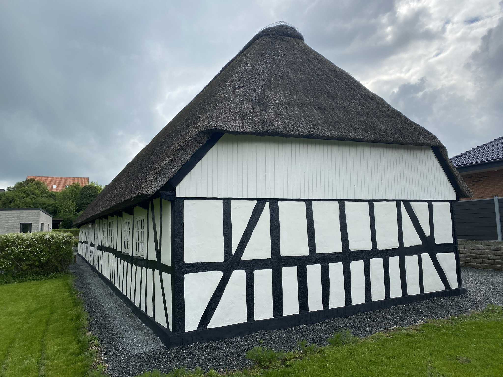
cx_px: 252
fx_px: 378
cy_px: 188
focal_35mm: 26
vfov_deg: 53.1
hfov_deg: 67.3
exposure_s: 1/2571
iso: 32
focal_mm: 4.25
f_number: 1.8
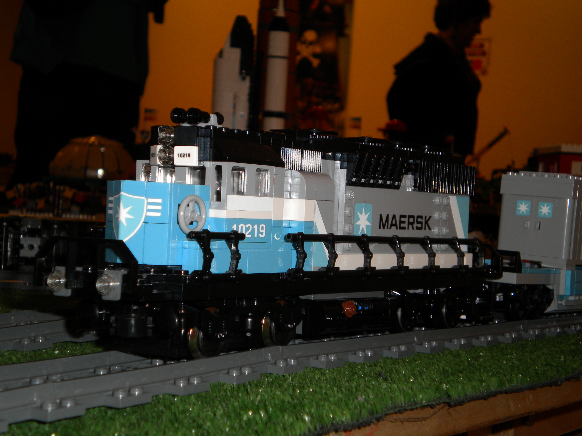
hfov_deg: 28.6
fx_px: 1143
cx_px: 291
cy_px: 218
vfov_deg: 21.6
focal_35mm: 68
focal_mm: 12.3
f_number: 4.6
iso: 100
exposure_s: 1/60
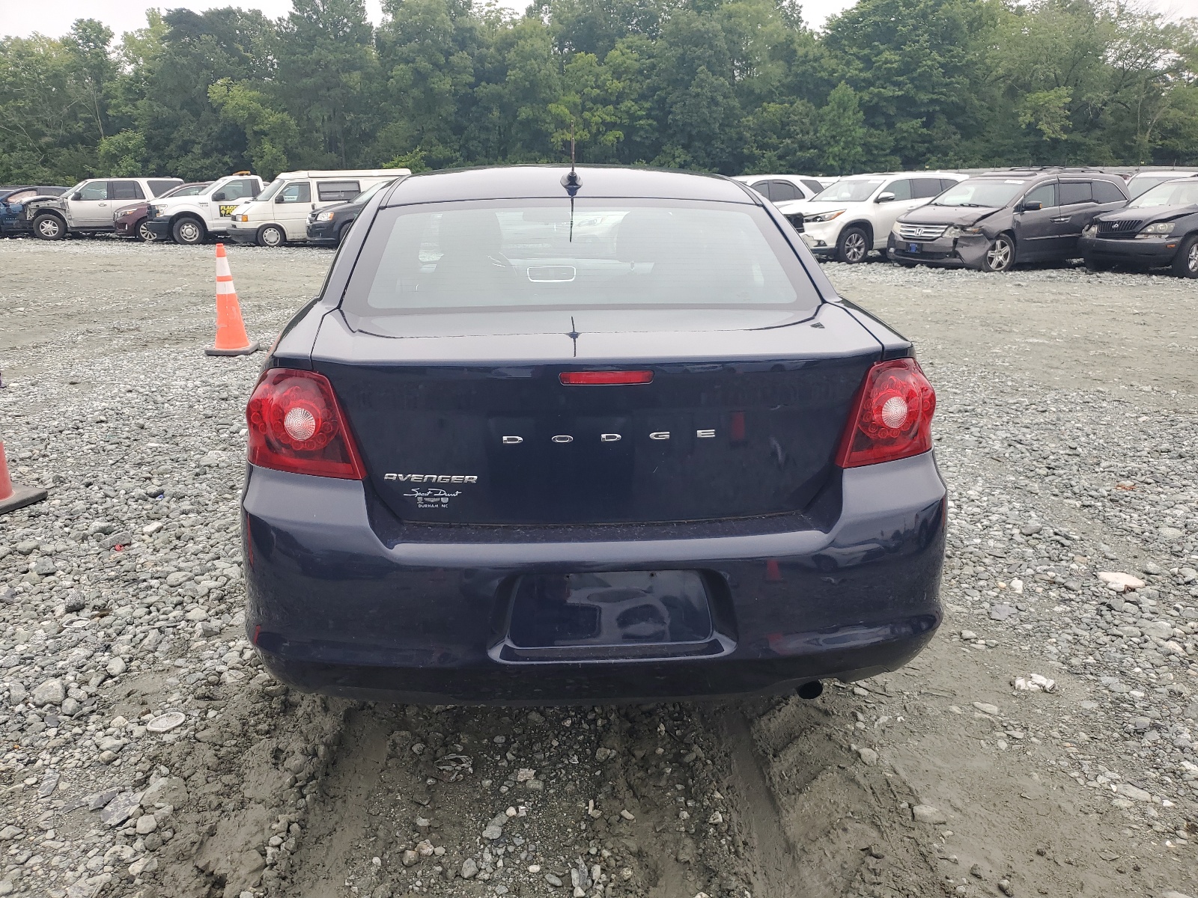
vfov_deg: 53.1
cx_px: 599
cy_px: 449
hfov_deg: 67.3
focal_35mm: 26
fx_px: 900
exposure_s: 1/400
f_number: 1.5
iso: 50
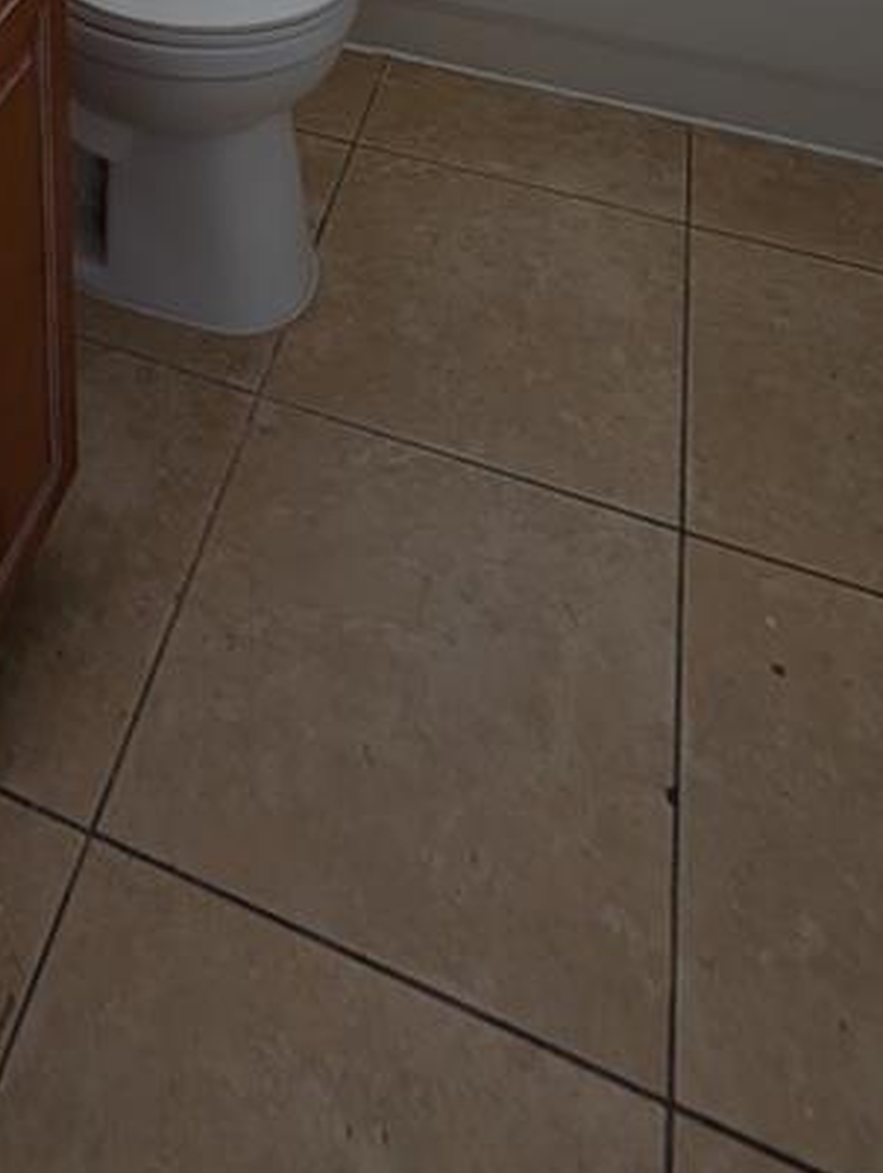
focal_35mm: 36
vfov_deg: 31.1
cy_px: -522
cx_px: 166
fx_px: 1222
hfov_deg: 38.1
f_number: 1.7
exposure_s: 1/160
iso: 56
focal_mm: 2.02
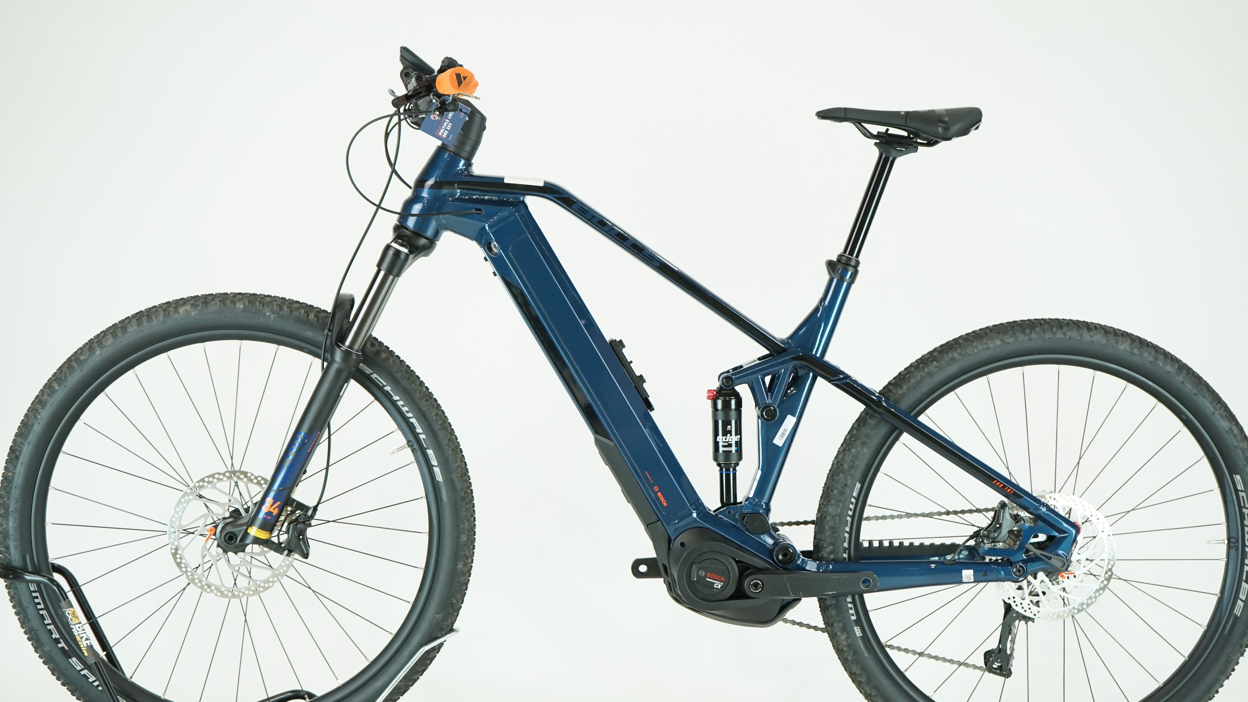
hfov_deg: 35.4
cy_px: 374
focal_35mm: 59
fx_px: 1952
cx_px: 638
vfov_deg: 20.4
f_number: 5.6
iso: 1600
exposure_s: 1/200
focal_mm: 53
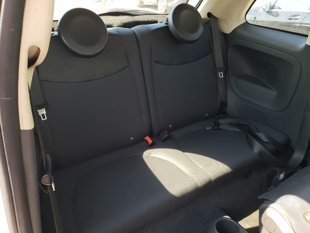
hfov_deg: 67.3
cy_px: 116
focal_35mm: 26
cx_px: 155
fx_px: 233
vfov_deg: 53.1
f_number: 1.5
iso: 76
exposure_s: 1/120
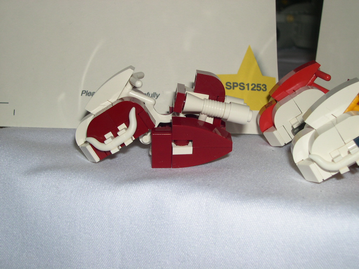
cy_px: 134
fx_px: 539
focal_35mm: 52
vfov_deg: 28.0
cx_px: 180
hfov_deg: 36.8
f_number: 8.8
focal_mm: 11.1
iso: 100
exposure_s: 1/60
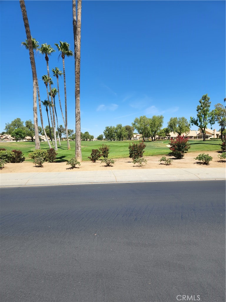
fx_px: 200
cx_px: 113
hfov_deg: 58.9
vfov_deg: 73.9
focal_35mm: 23
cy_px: 151
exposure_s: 1/1212
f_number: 1.8
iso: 20
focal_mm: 5.4
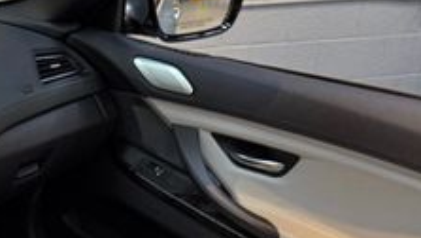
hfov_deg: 26.7
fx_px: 838
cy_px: 434
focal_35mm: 75
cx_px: 6
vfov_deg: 14.2
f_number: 1.78
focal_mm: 6.76
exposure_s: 1/60
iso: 125
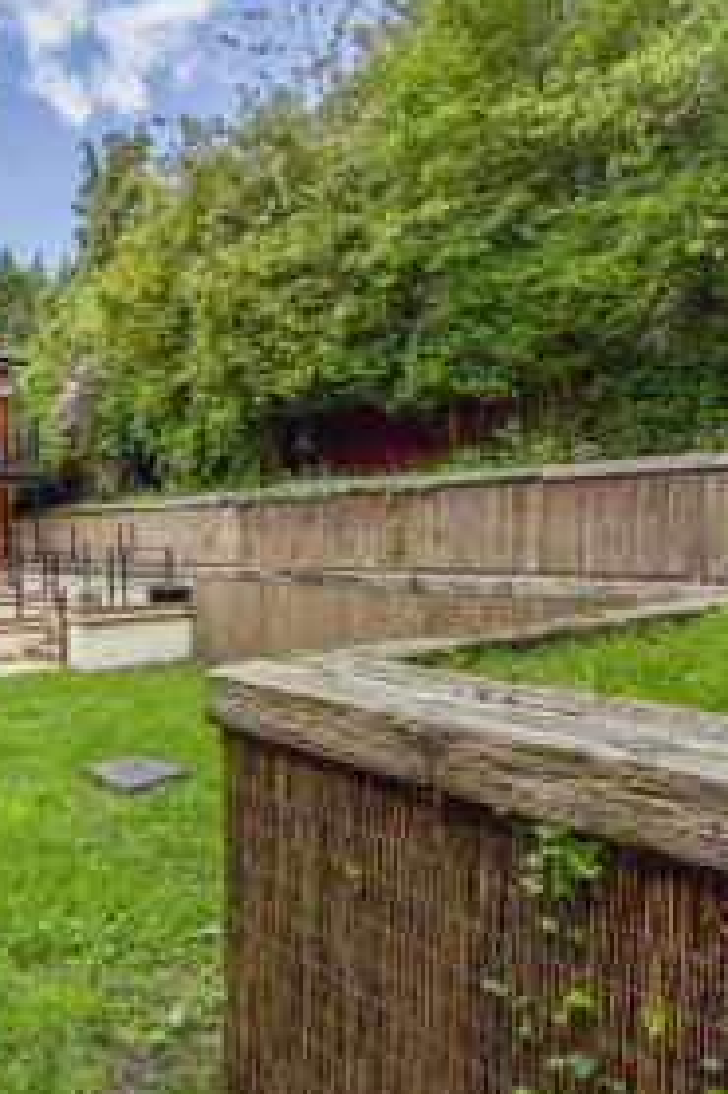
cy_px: 580
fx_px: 729
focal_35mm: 24
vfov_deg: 73.7
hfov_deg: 49.4
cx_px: 126
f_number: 9
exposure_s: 1/500
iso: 320
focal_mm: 14
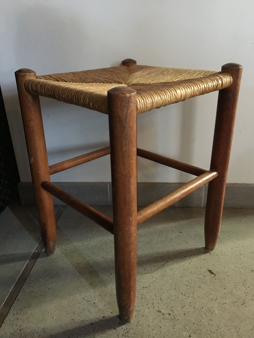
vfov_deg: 61.7
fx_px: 284
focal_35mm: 29
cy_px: 169
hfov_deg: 48.2
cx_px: 127
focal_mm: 4.15
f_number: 2.2
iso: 500
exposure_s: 1/17
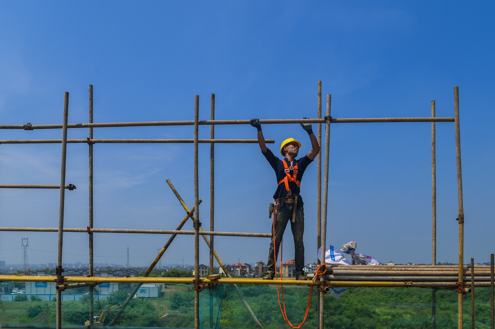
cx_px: 248
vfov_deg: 46.3
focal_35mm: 28
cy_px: 164
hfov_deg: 65.5
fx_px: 385
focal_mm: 28
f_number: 8
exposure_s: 1/1000
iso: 100
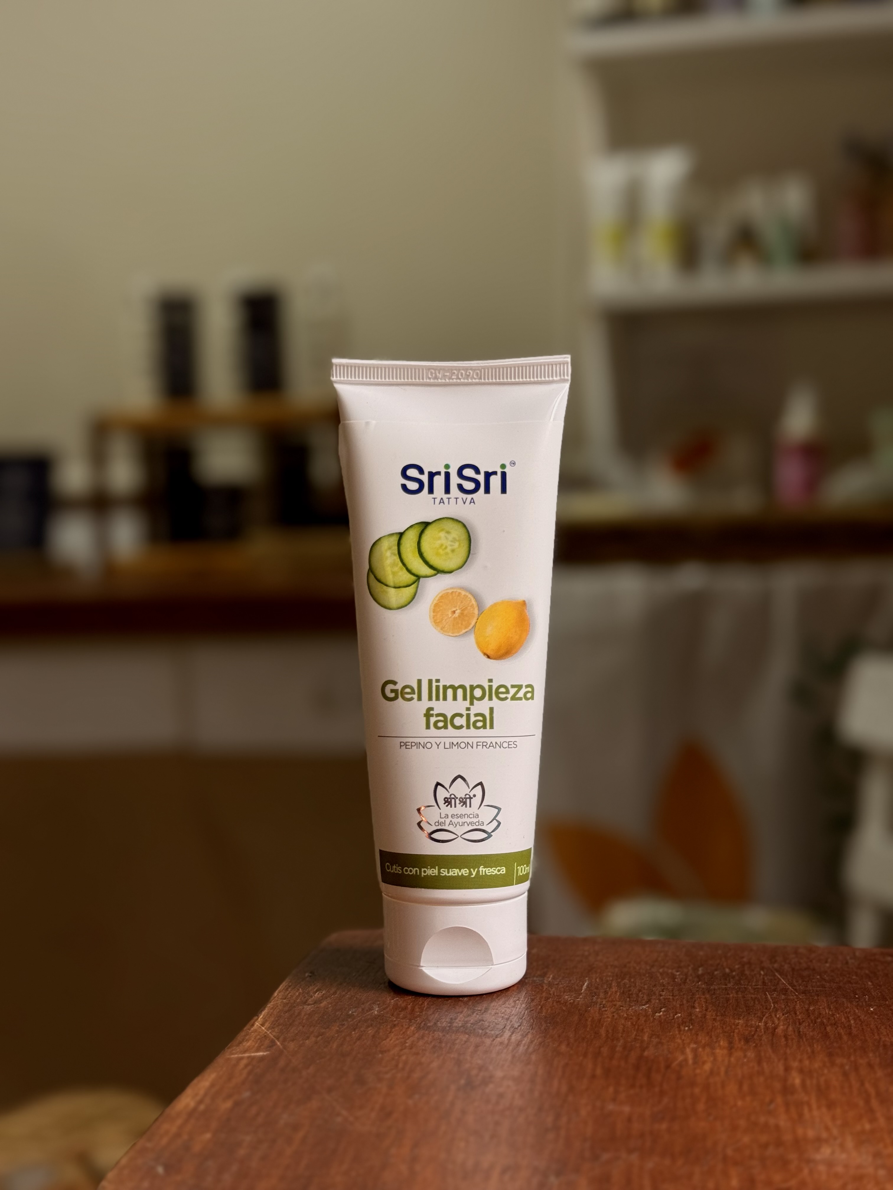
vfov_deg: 39.7
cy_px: 595
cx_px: 446
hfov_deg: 30.3
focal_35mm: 48
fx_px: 1651
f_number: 1.78
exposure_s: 1/50
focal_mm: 6.76
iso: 50
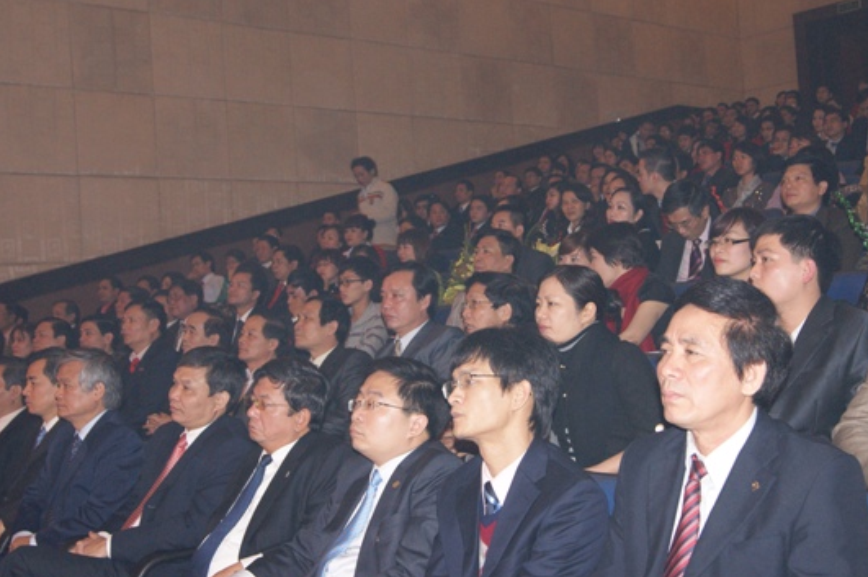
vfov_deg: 28.6
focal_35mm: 47
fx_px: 1132
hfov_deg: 41.9
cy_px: 294
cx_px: 441
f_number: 5.6
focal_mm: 26
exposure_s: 1/60
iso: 400
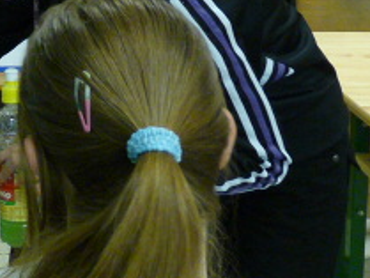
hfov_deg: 18.2
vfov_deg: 14.5
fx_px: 1048
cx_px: -156
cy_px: -78
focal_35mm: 98
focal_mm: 4.8
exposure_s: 1/30
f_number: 2.8
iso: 320
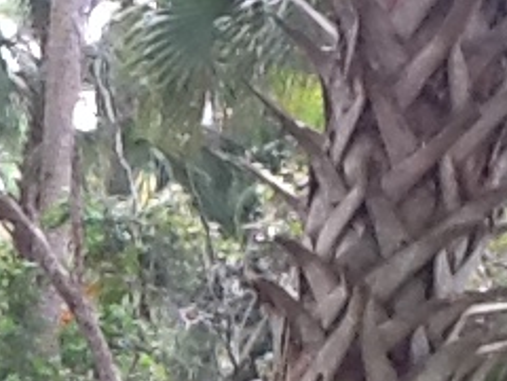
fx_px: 1875
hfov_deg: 13.8
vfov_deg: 10.6
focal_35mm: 128
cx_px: -397
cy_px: 760
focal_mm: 2.03
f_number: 2.4
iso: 64
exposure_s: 1/134
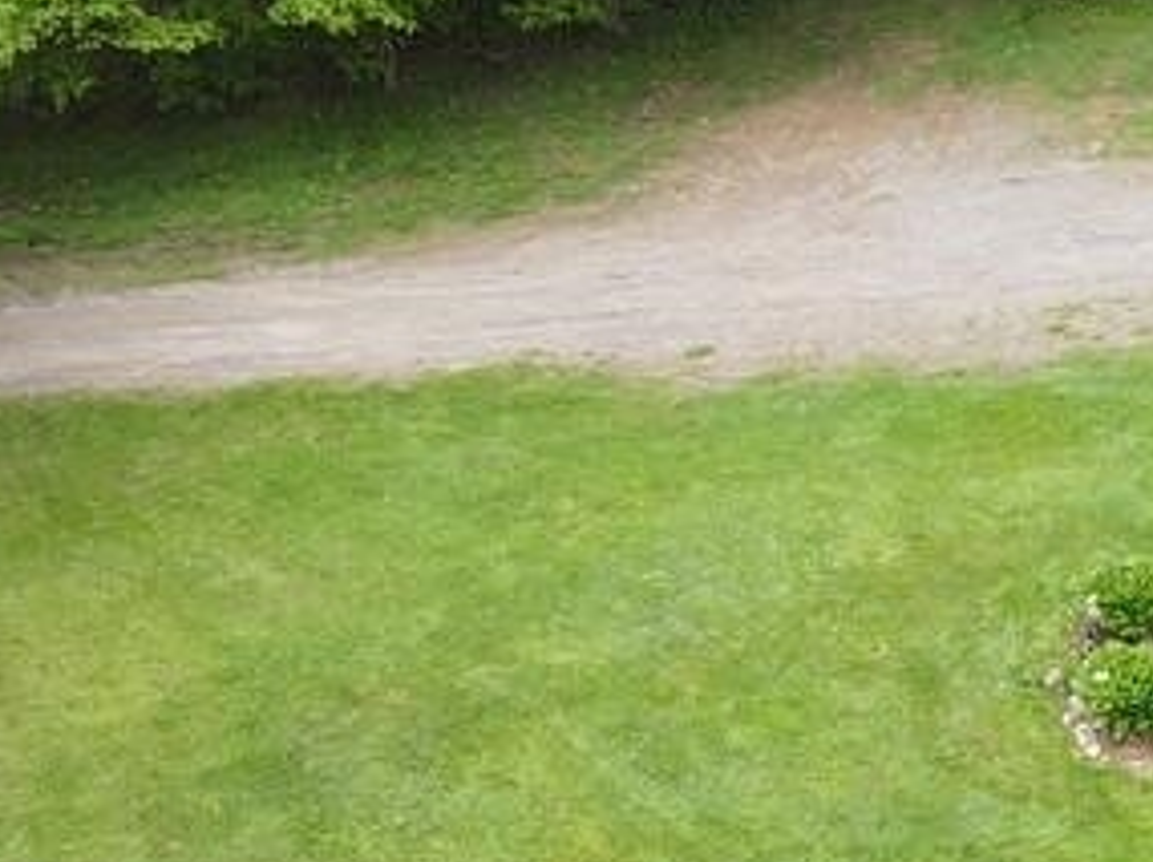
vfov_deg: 16.4
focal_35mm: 90
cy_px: 340
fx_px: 2994
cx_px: 1475
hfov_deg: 20.1
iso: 100
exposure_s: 1/90
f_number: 2.8
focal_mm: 4.5
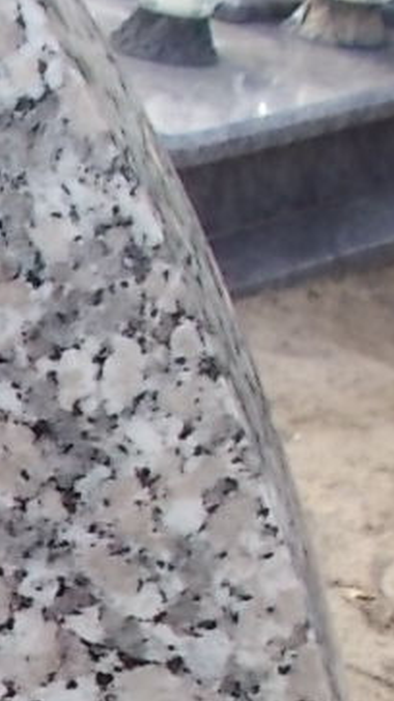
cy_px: 844
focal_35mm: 125
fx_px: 2323
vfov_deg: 16.4
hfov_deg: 8.3
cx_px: -744
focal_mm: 4.6
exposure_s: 1/125
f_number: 3.2
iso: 80
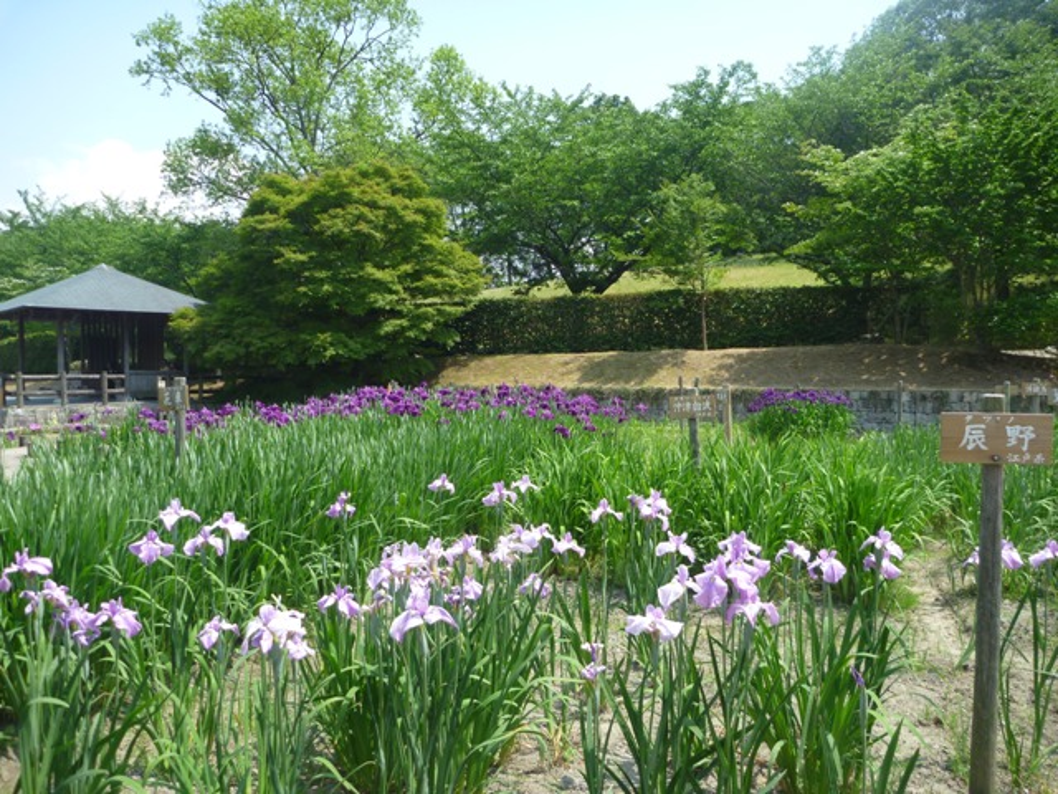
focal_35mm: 28
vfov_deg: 49.7
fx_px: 856
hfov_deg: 63.4
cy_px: 397
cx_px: 529
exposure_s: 1/320
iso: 80
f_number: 3.3
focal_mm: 4.9
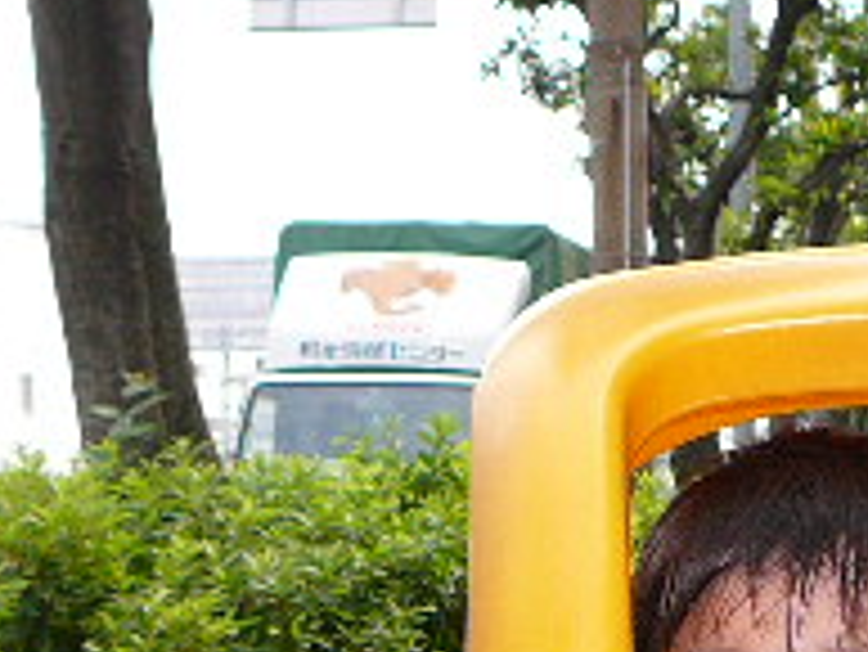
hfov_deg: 16.7
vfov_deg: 12.4
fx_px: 2911
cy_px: 863
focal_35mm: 116
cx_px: 832
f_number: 2.8
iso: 80
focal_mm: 5.2
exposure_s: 1/400
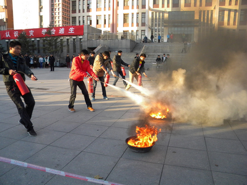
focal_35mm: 28
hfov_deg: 63.4
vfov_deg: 49.7
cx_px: 124
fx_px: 200
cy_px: 92
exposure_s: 1/505
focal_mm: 5
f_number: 3.5
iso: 242
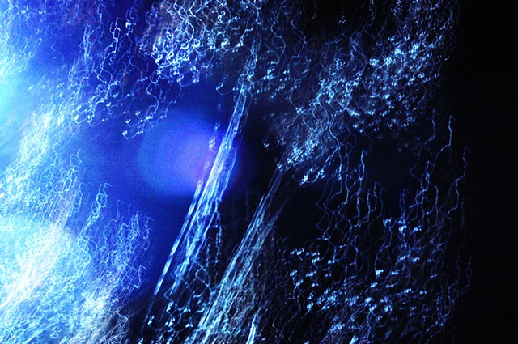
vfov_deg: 18.9
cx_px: 259
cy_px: 172
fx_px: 1035
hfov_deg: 28.1
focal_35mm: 72
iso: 200
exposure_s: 7.1
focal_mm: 48
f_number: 5.6
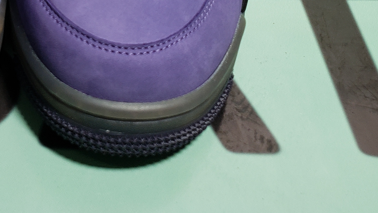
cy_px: -178
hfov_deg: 24.6
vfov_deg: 13.1
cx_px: 18
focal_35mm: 83
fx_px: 832
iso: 50
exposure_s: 1/227
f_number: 1.5
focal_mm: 4.3
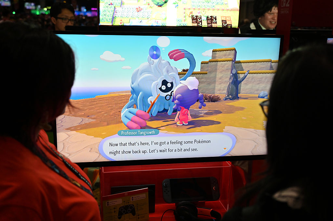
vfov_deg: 34.2
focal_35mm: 39
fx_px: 360
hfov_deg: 49.6
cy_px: 110
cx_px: 166
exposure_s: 1/500
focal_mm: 39
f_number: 4
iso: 1000
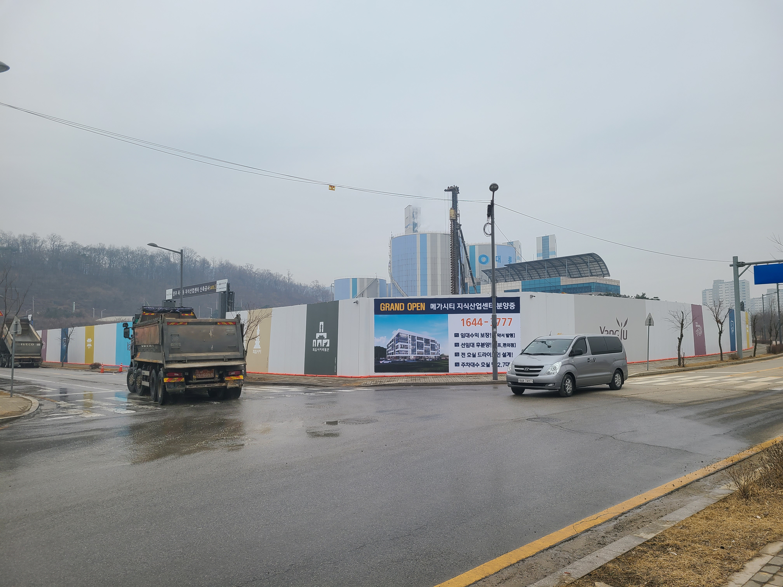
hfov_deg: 67.3
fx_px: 588
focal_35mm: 26
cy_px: 294
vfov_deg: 53.1
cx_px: 392
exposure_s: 1/720
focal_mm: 5.4
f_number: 1.8
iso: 40
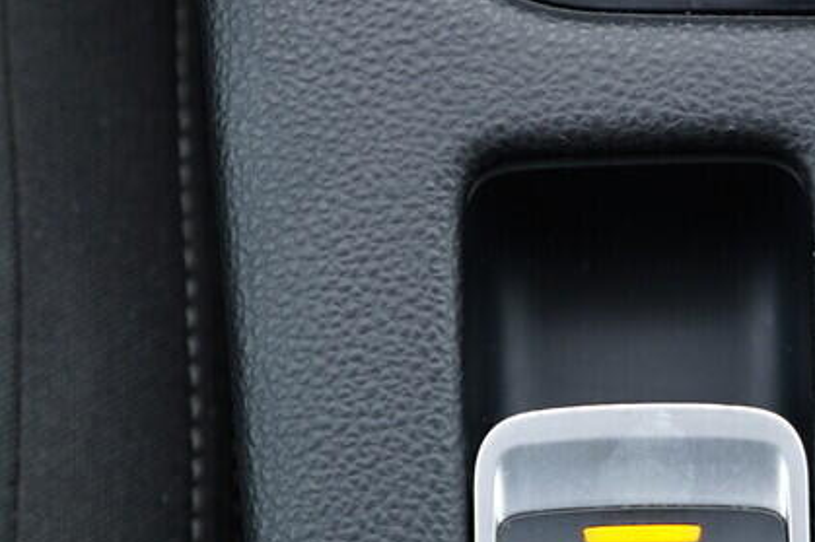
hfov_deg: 22.9
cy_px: 611
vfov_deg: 15.1
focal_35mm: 88
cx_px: 620
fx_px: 1991
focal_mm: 24
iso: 200
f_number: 2.8
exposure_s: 1/40
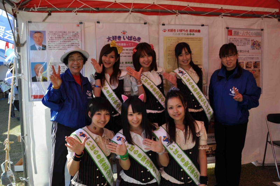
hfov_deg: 67.5
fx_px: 210
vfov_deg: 47.8
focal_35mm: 27
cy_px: 93
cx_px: 140
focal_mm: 18
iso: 200
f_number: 7.1
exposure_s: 1/200
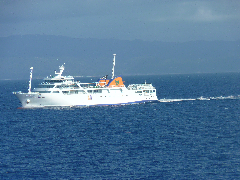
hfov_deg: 6.1
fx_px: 2246
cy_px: 90
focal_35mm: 324
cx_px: 120
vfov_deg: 4.6
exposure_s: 1/640
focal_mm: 57.6
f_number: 5.6
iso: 80
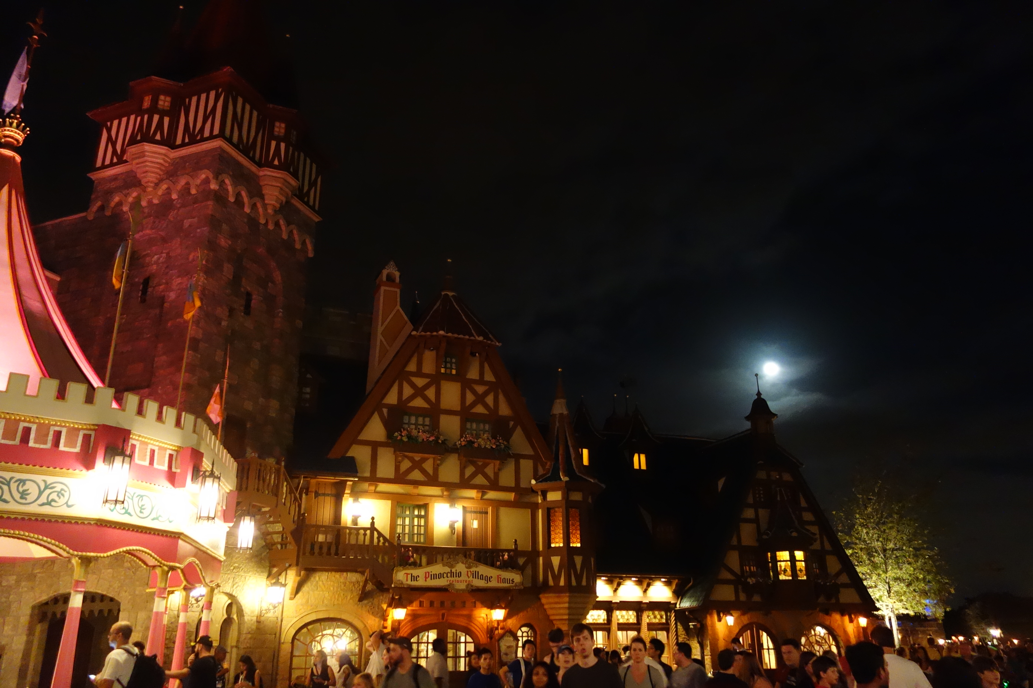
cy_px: 344
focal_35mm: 28
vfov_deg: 46.4
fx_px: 803
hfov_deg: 65.5
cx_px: 516
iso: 3200
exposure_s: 1/30
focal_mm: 10.4
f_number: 1.8
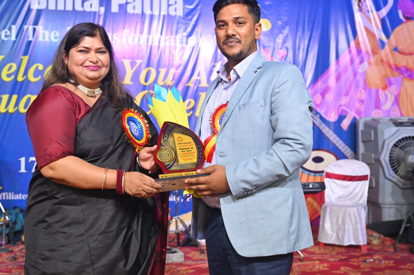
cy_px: 113
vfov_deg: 31.1
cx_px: 208
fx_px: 494
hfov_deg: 45.5
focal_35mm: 43
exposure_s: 1/100
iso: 500
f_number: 4
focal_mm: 34
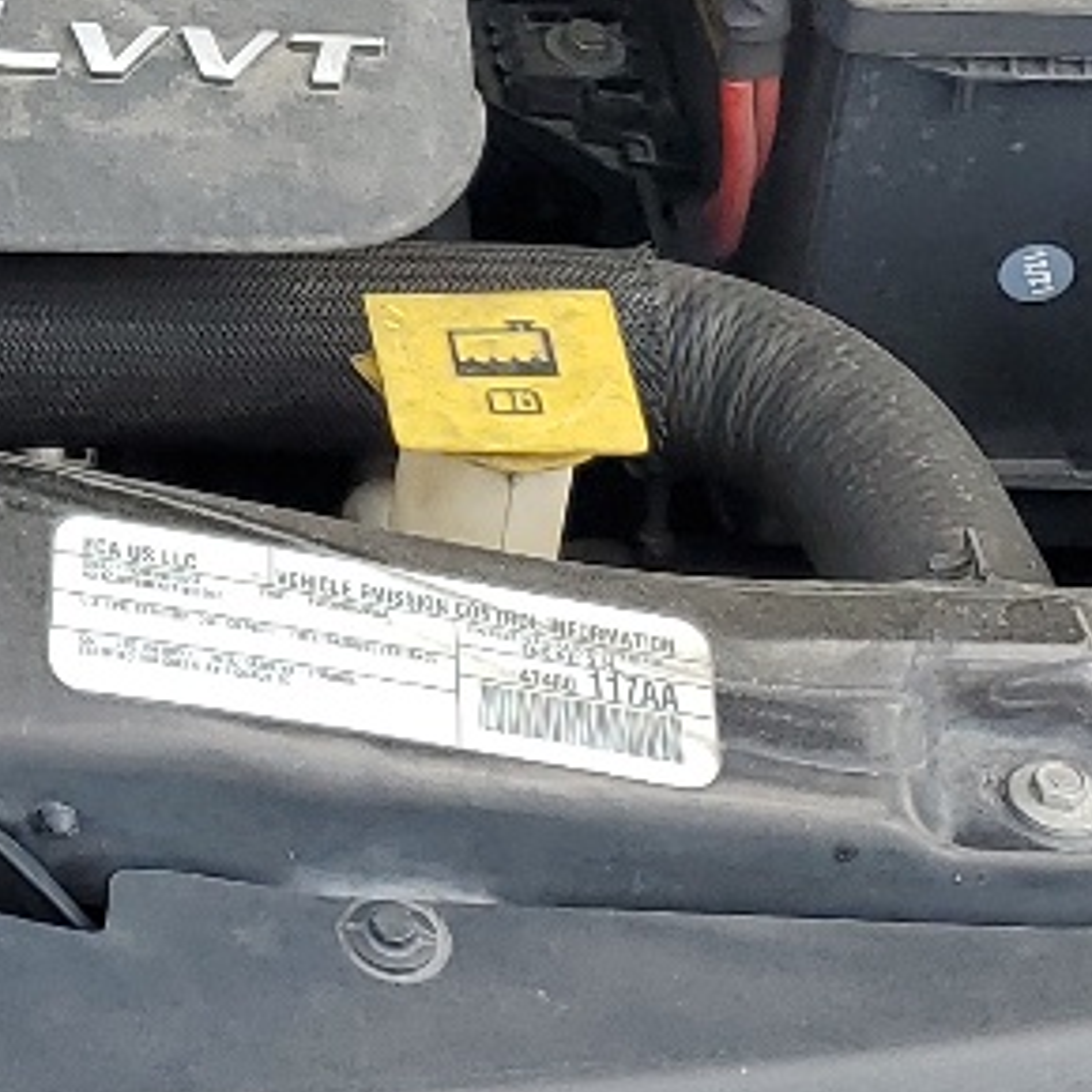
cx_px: -693
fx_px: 4533
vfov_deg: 12.9
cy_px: -591
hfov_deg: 12.8
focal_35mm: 127
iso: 50
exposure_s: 1/714
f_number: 1.5
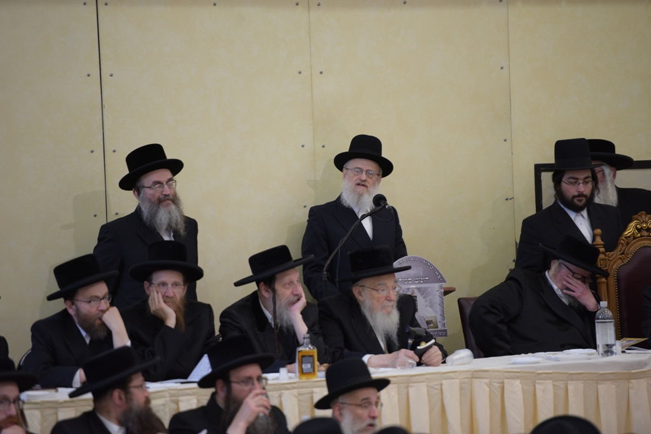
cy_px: 217
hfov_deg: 10.3
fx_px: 3617
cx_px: 326
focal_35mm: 200
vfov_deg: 6.9
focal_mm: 200
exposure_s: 1/125
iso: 800
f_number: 2.8
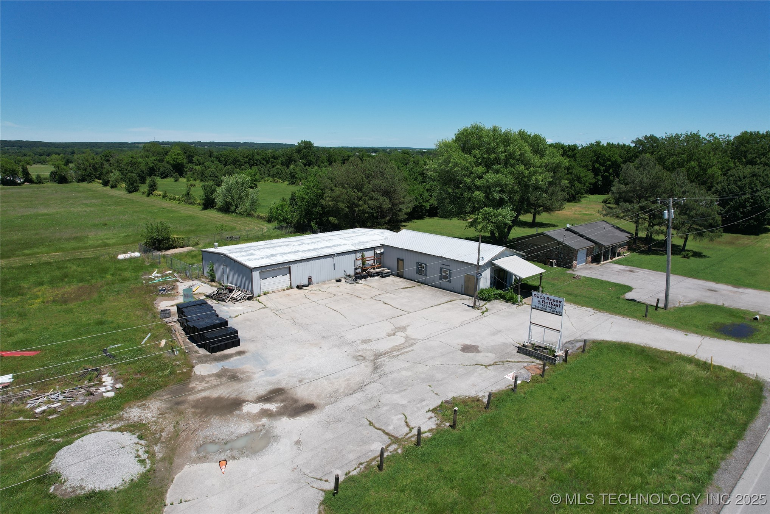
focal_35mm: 22
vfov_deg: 57.2
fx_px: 470
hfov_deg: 78.6
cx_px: 385
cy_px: 257
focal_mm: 8.38
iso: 110
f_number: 2.8
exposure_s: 1/2500
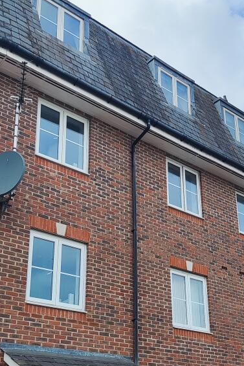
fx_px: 498
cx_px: 145
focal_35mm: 49
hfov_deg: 27.5
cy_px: 253
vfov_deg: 39.7
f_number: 1.79
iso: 50
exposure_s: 1/768
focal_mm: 4.74
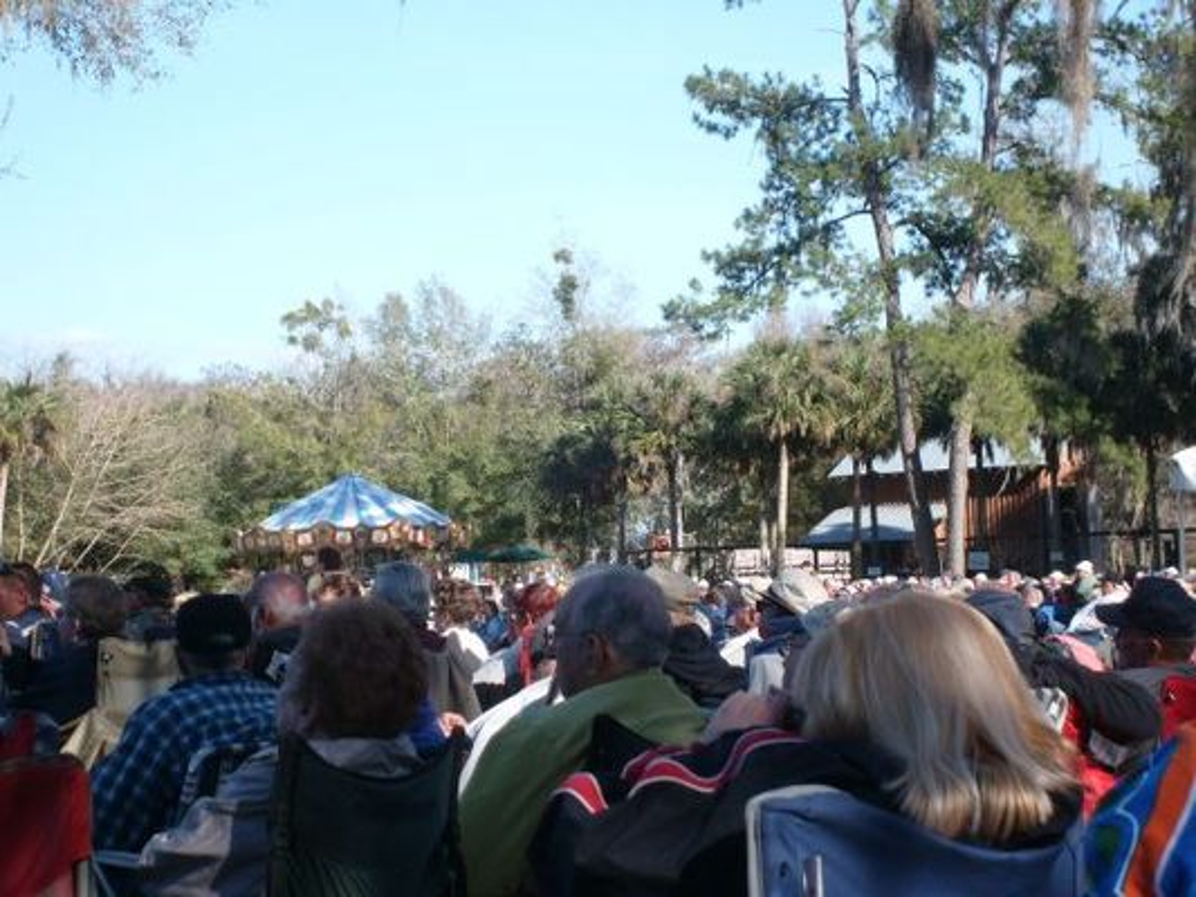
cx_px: 598
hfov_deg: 18.5
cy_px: 448
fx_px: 3663
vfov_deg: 14.0
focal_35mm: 106
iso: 80
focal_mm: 17.4
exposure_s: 1/350
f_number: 4.9
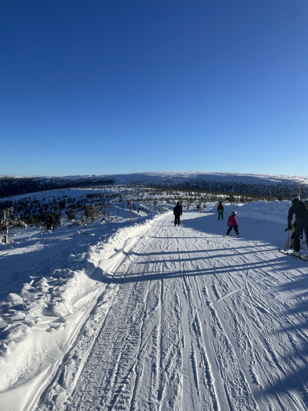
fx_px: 308
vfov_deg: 67.3
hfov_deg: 53.1
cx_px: 154
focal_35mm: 26
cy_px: 206
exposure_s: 1/6135
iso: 32
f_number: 1.6
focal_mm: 4.2
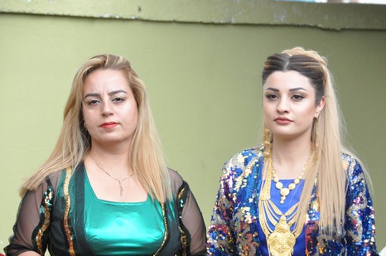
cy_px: 188
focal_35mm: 237
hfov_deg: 8.7
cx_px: 285
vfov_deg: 5.8
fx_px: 2534
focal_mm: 105
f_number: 8
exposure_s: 1/250
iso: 1250
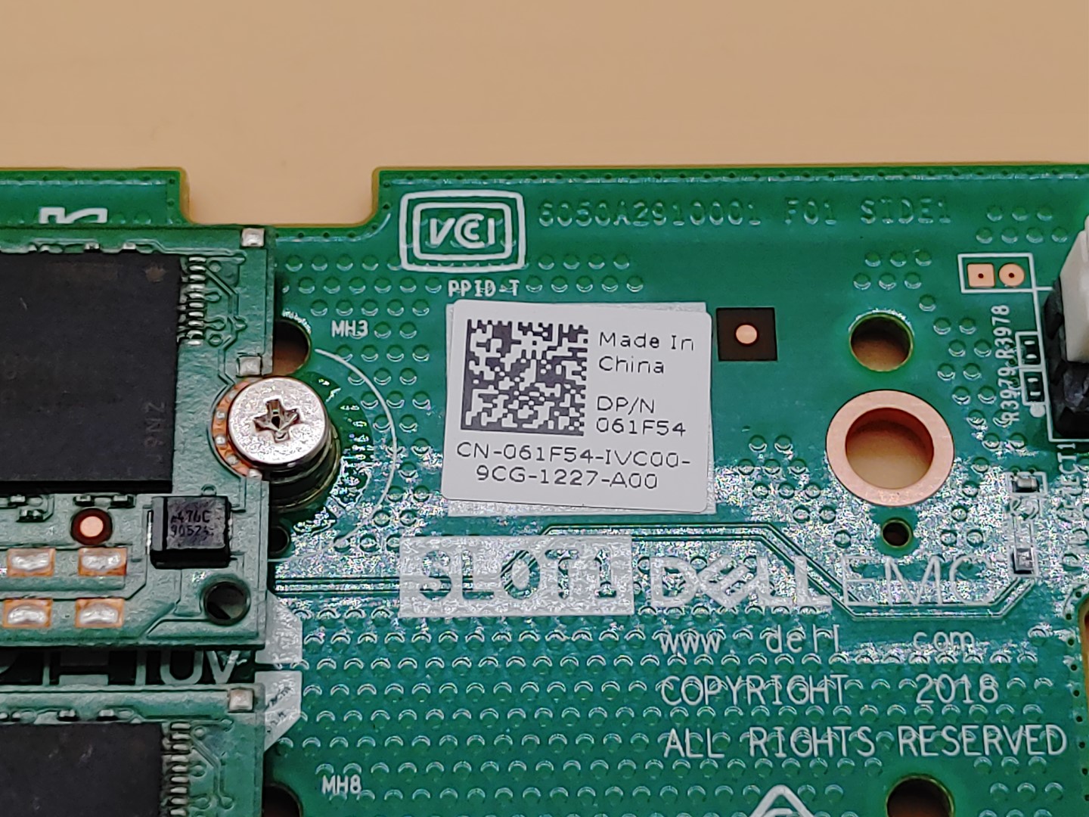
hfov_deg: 23.6
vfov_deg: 17.8
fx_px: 2611
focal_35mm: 83
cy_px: 408
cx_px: 544
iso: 50
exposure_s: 1/110
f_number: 1.8
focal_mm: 4.36
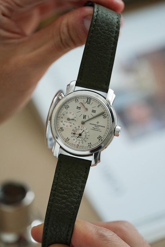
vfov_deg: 19.5
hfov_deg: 13.0
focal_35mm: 105
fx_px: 722
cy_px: 124
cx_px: 82
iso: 2500
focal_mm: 105
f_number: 2.8
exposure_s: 1/250
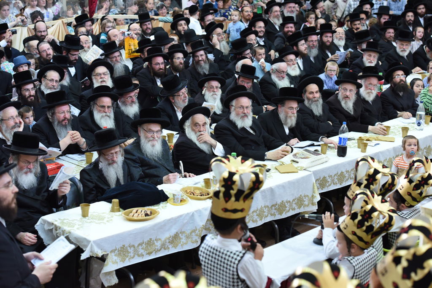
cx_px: 216
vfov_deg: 18.2
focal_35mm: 75
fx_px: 900
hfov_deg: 27.0
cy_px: 144
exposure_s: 1/100
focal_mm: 75
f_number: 4.5
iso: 1600
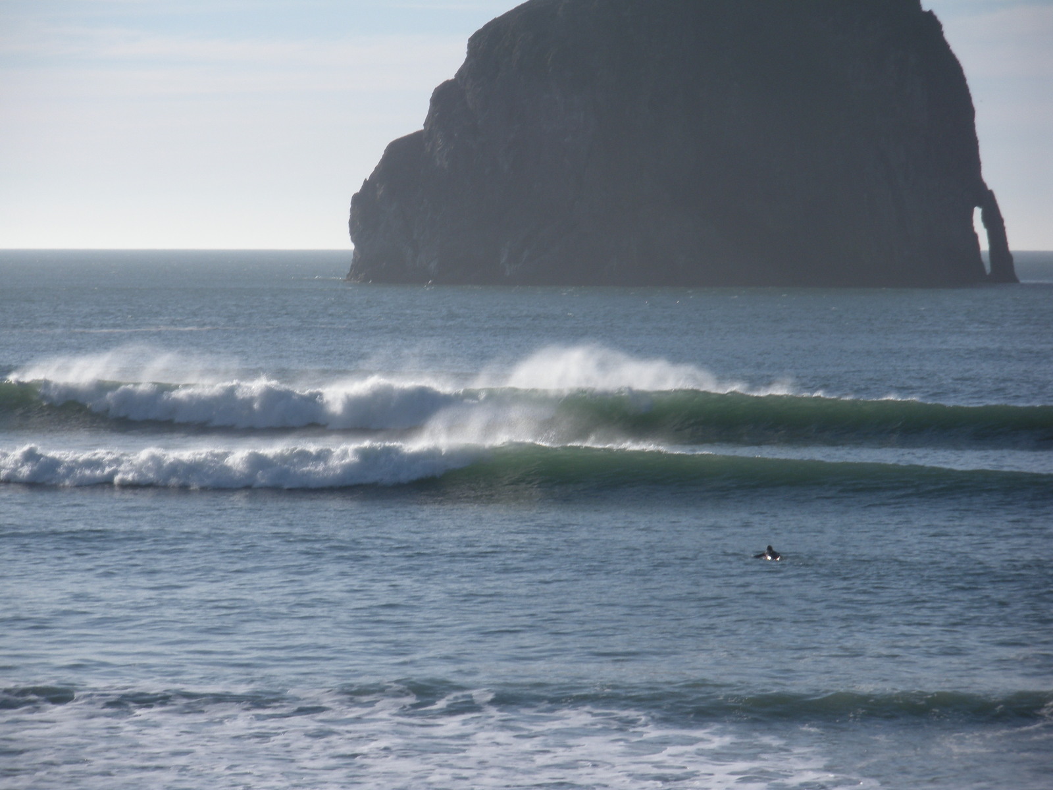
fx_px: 5476
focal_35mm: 180
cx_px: 526
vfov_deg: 8.2
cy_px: 395
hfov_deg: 11.0
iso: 64
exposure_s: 1/487
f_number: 5.6
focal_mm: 31.5
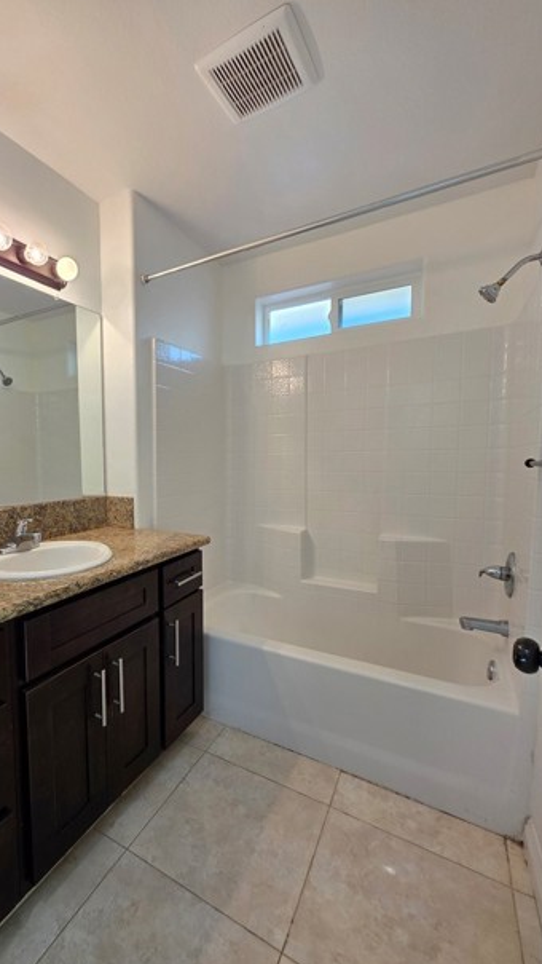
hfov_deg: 68.5
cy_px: 485
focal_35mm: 15
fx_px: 383
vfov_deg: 103.0
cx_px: 179
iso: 100
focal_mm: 2.2
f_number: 1.9
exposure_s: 1/120
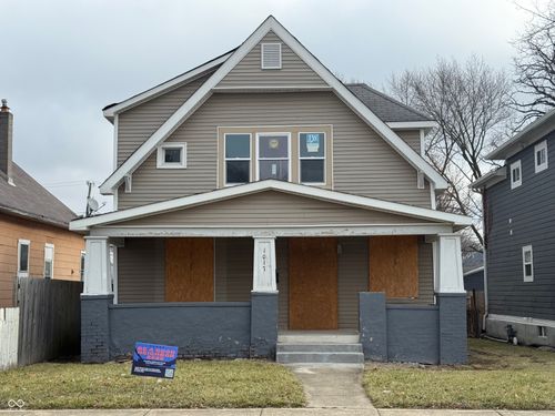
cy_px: 208
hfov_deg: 39.7
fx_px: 770
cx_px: 278
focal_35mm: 48
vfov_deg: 30.3
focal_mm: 6.76
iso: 64
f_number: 1.78
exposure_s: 1/4098
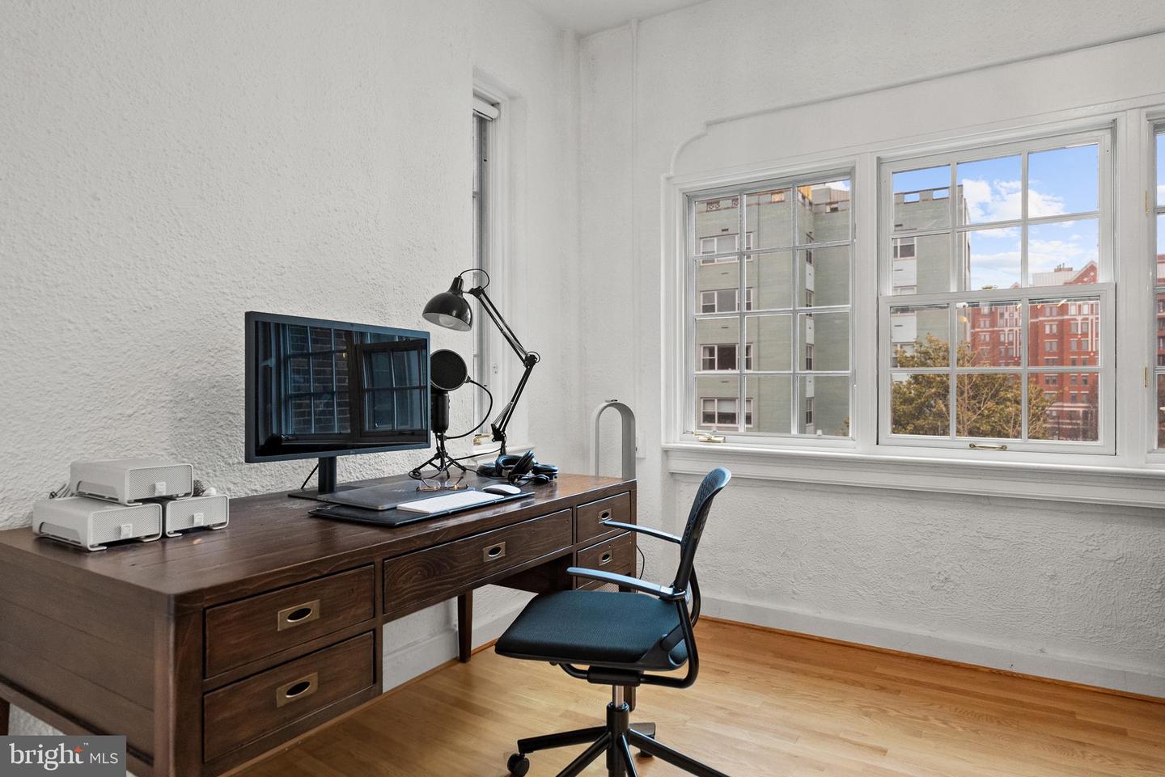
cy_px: 388
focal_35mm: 20
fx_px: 664
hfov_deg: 82.6
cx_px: 582
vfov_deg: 60.7
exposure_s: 1/25
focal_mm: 20.5
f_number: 4
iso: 3200
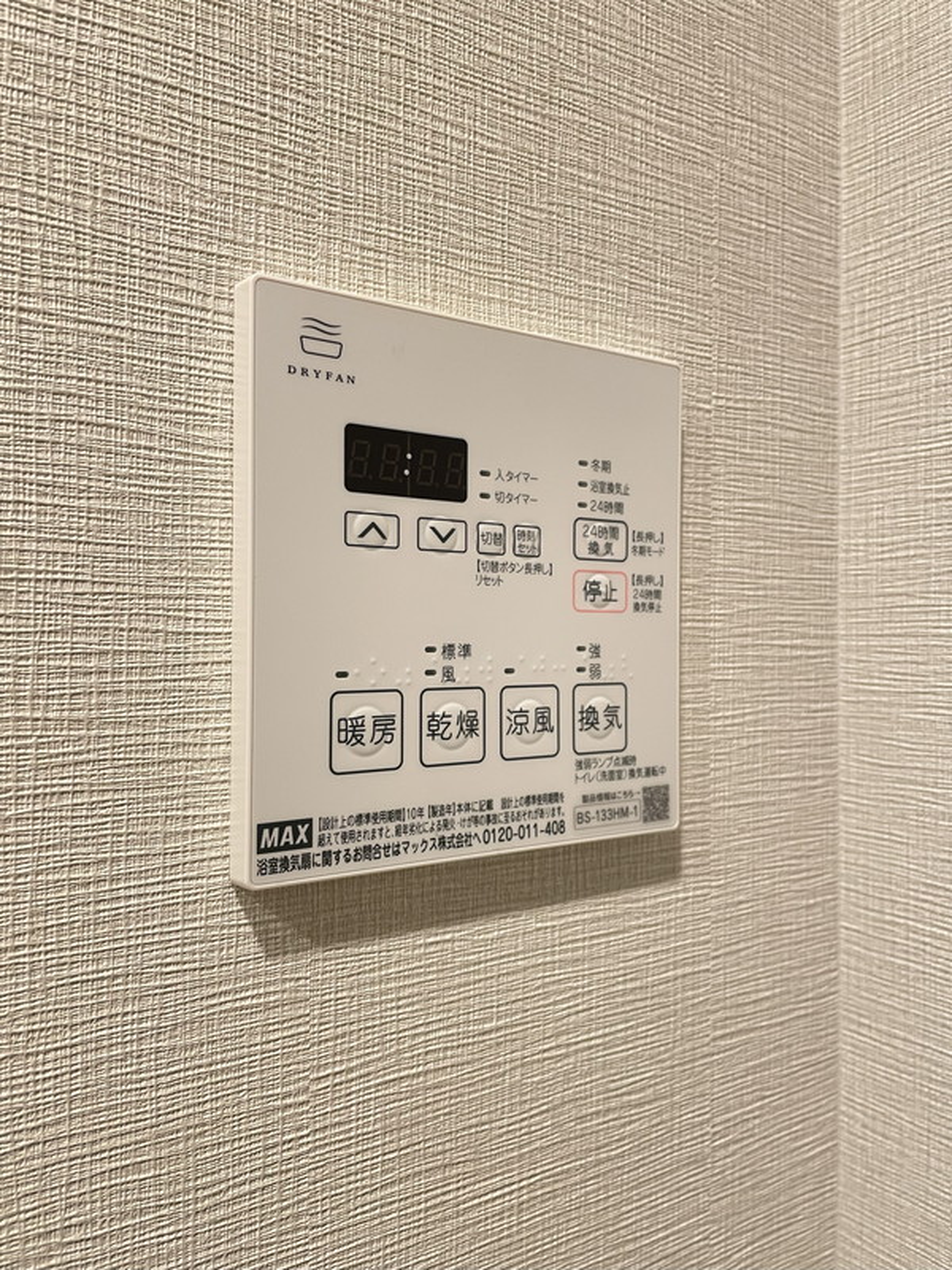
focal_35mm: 26
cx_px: 476
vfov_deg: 67.3
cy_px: 635
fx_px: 953
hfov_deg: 53.1
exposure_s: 1/50
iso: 125
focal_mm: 4.2
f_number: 1.6
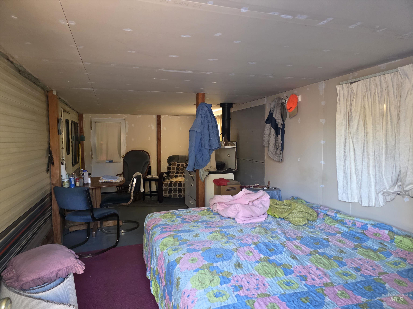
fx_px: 274
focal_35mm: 23
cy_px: 154
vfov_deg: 58.9
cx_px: 206
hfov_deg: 73.9
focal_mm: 6.3
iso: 800
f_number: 1.7
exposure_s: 1/120
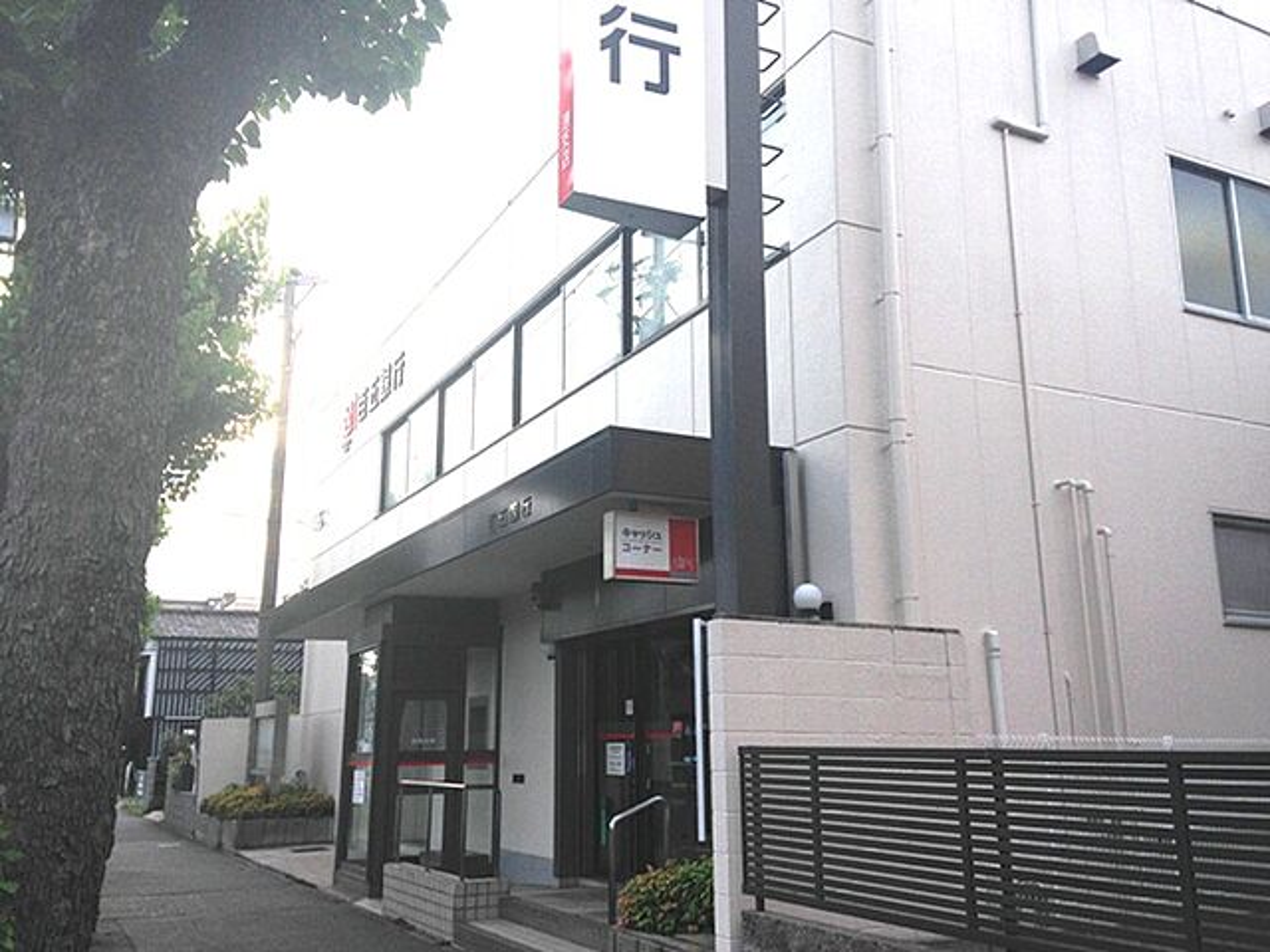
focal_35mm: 33
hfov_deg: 55.4
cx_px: 635
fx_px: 1211
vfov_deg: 42.9
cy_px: 476
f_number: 2.4
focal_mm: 4.12
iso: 50
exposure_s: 1/889
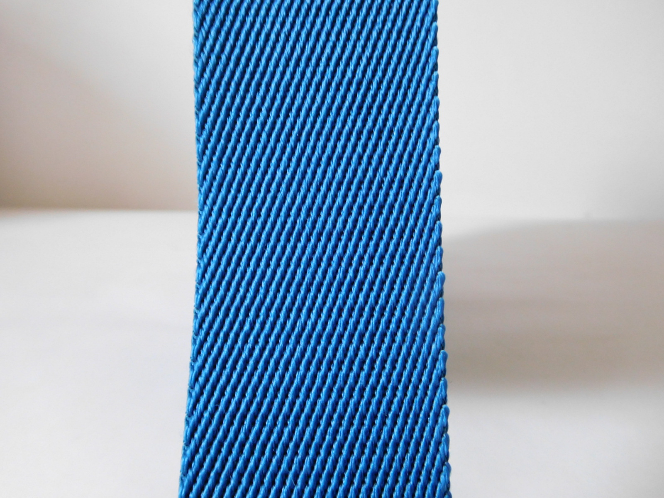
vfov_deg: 54.9
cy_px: 249
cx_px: 332
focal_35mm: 25
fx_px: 480
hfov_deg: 69.4
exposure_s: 1/15
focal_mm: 4.5
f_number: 3.4
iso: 400
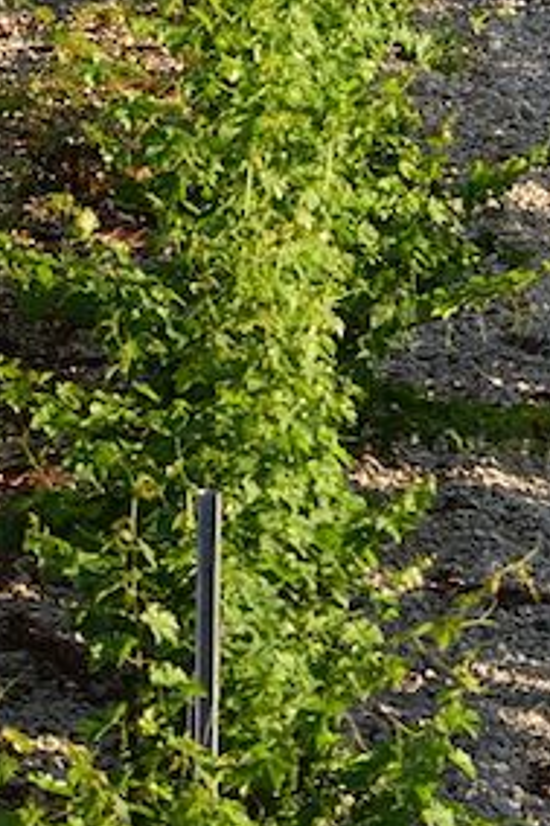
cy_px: -1019
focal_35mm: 371
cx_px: 501
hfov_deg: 3.7
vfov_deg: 5.4
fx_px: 8512
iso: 100
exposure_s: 1/200
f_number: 5.6
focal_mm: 78
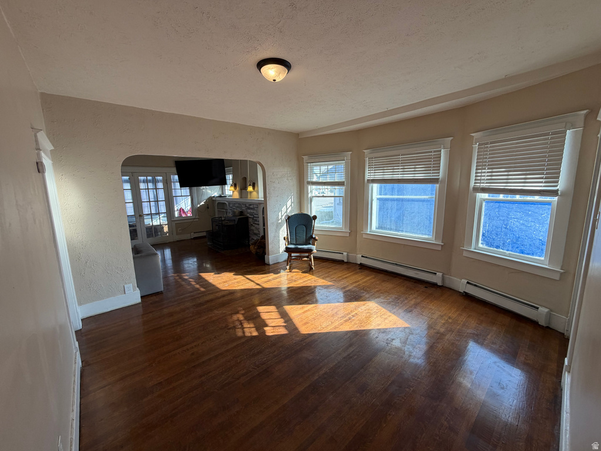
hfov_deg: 102.1
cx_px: 300
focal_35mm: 14
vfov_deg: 85.7
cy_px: 226
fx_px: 243
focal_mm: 2.22
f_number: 2.2
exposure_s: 1/121
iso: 50
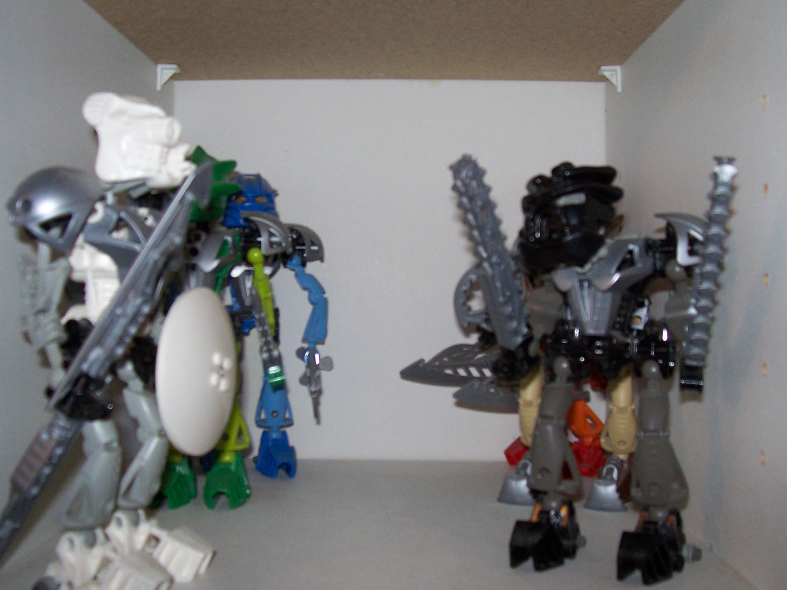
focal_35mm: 39
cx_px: 381
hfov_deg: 47.9
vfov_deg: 36.8
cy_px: 278
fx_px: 887
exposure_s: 1/60
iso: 125
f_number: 2.7
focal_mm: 5.6
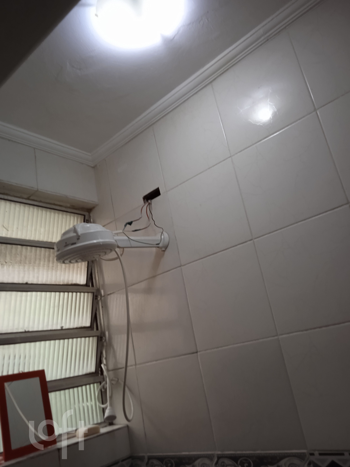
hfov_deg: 49.7
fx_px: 377
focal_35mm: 28
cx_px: 175
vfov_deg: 63.4
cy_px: 234
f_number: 2.2
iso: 446
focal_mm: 3.43
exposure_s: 1/30
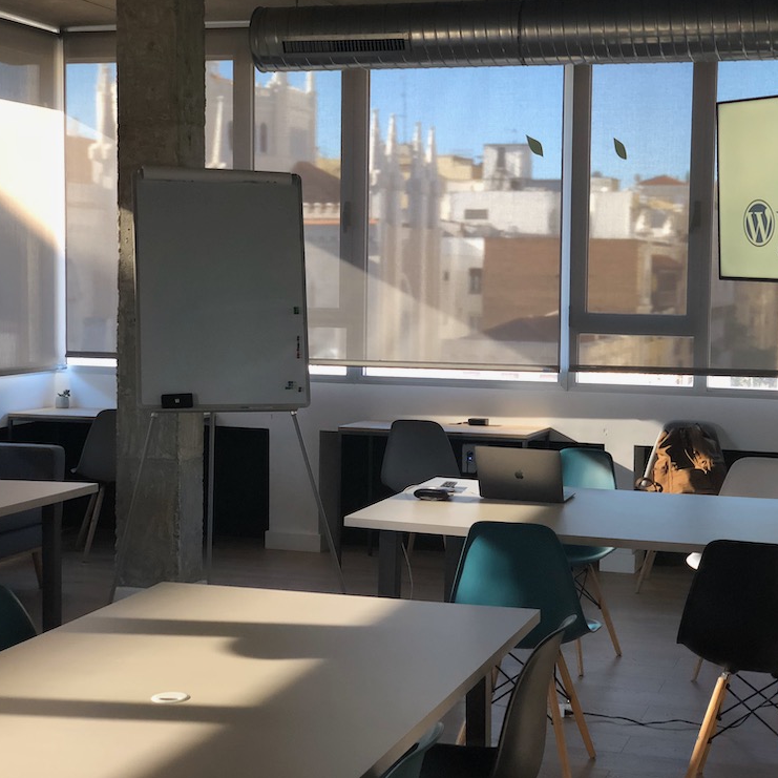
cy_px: 388
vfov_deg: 27.7
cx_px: 442
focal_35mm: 62
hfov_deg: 27.7
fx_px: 1577
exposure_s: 1/60
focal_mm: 6
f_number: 2.4
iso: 100
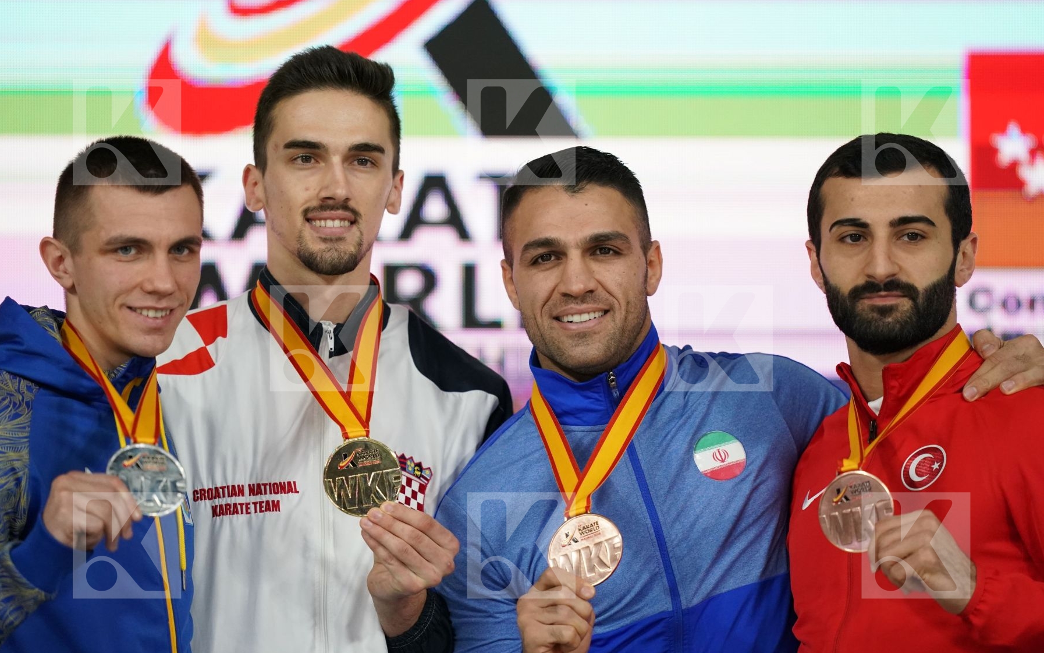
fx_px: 11636
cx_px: 521
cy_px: 338
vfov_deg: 3.2
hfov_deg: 5.1
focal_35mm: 409
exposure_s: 1/500
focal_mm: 400
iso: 4000
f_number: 2.8
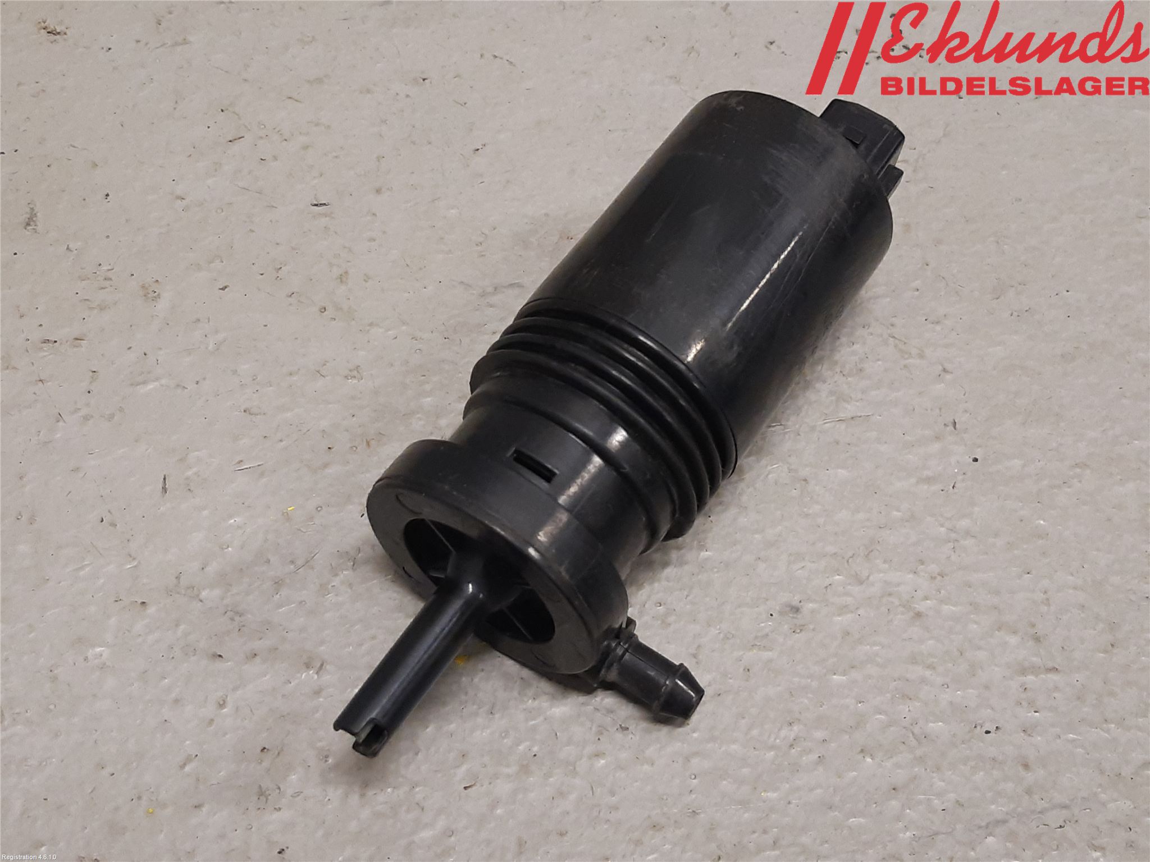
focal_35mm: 26
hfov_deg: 67.3
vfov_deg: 53.1
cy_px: 431
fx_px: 864
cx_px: 575
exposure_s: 1/50
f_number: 1.7
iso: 160
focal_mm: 3.93
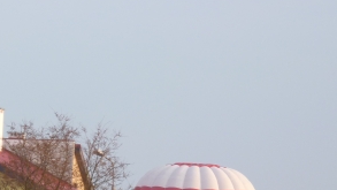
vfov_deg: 2.7
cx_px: 206
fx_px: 4004
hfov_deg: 4.8
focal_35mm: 448
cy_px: 261
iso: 80
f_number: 3.7
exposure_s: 1/125
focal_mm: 33.5
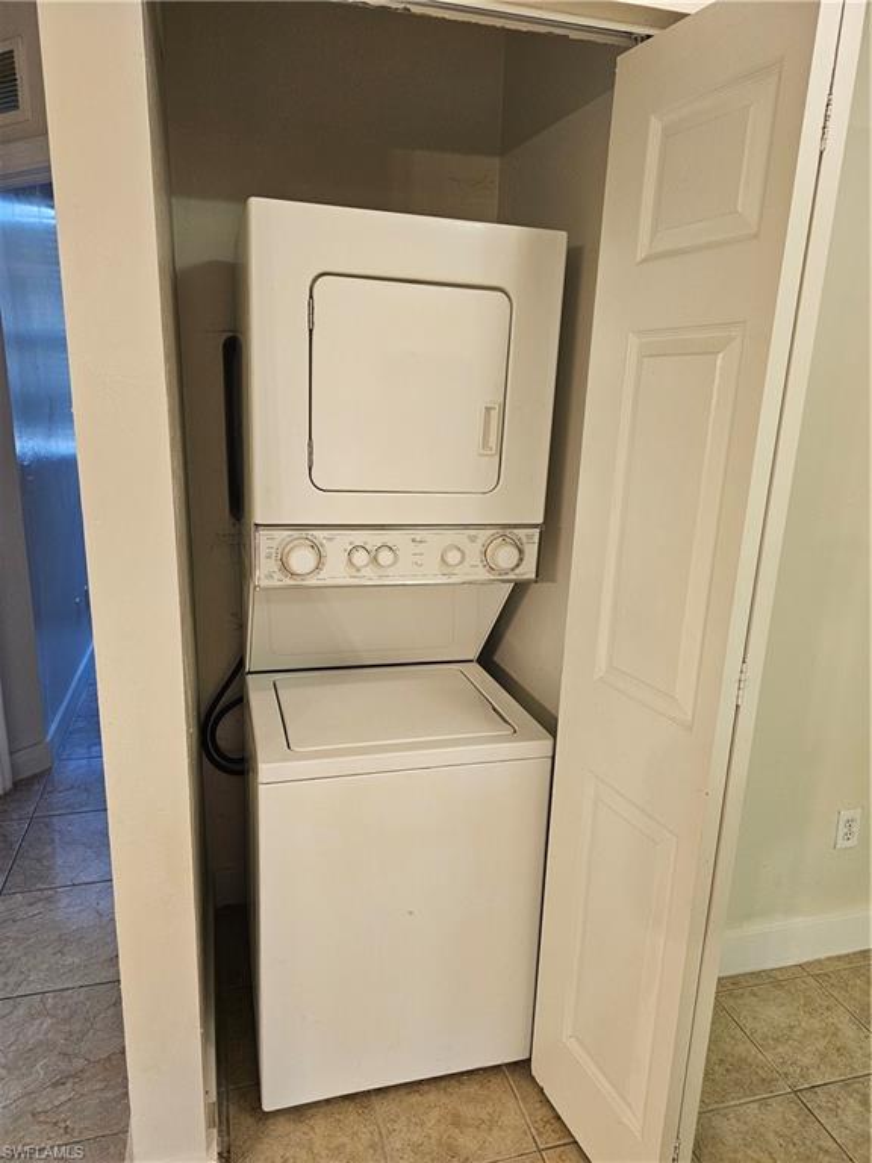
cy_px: 582
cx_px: 436
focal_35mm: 23
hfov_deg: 58.9
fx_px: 773
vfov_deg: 73.9
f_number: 1.7
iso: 400
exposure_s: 1/120
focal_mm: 6.3
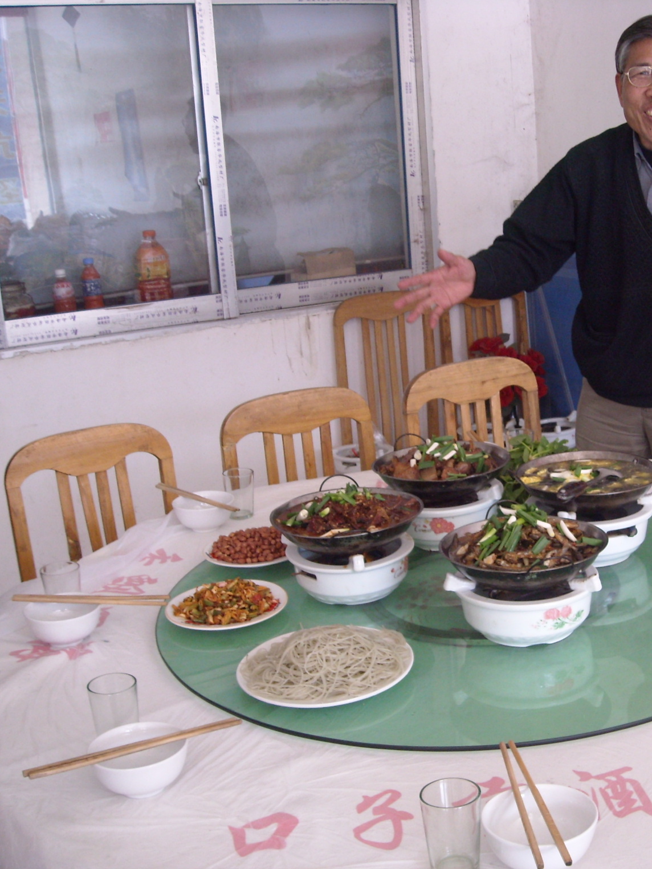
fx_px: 1180
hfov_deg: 30.2
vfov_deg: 40.4
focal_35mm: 47
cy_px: 435
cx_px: 515
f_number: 2.8
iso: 168
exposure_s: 1/60
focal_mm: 5.7
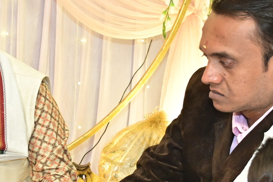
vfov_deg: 9.3
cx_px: -130
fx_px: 1107
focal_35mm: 146
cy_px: 177
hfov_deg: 13.3
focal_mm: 35
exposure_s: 1/160
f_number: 5
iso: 1600
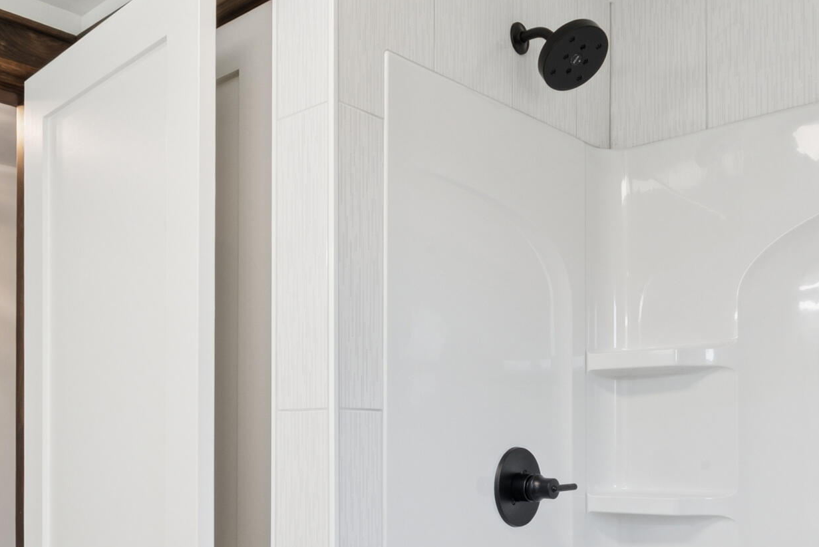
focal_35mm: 39
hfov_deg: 49.4
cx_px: 358
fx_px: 888
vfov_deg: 33.0
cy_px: 461
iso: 320
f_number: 20
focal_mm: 16
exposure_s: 1/3
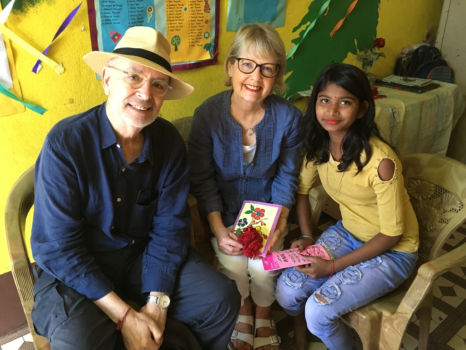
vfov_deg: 48.2
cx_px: 233
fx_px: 390
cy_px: 175
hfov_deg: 61.7
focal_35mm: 29
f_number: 2.2
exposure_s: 1/17
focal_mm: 4.15
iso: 200
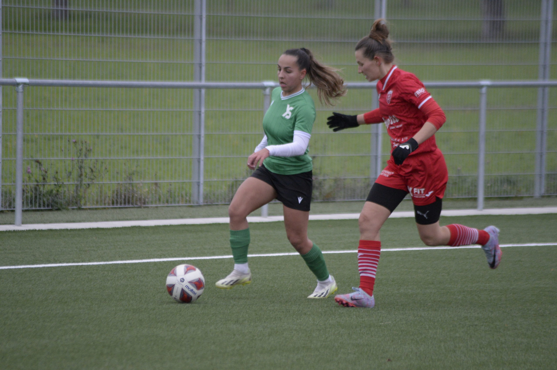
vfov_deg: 4.6
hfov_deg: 6.9
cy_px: 185
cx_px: 278
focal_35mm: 300
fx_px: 4637
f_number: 5.6
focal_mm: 300
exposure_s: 1/640
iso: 5000
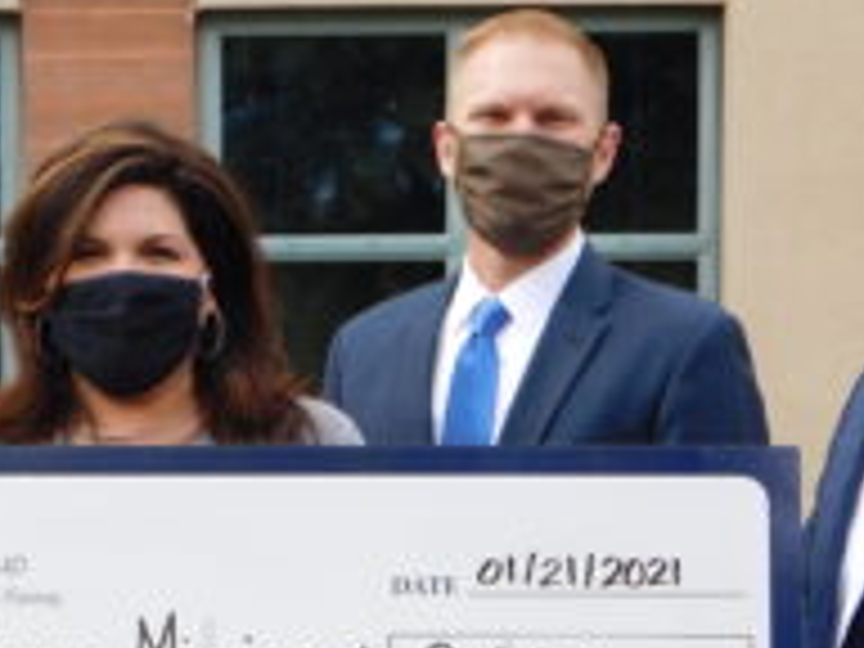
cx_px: 189
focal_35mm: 117
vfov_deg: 12.5
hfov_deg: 16.7
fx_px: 2920
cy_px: 677
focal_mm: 8
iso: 125
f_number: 3.7
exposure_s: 1/400
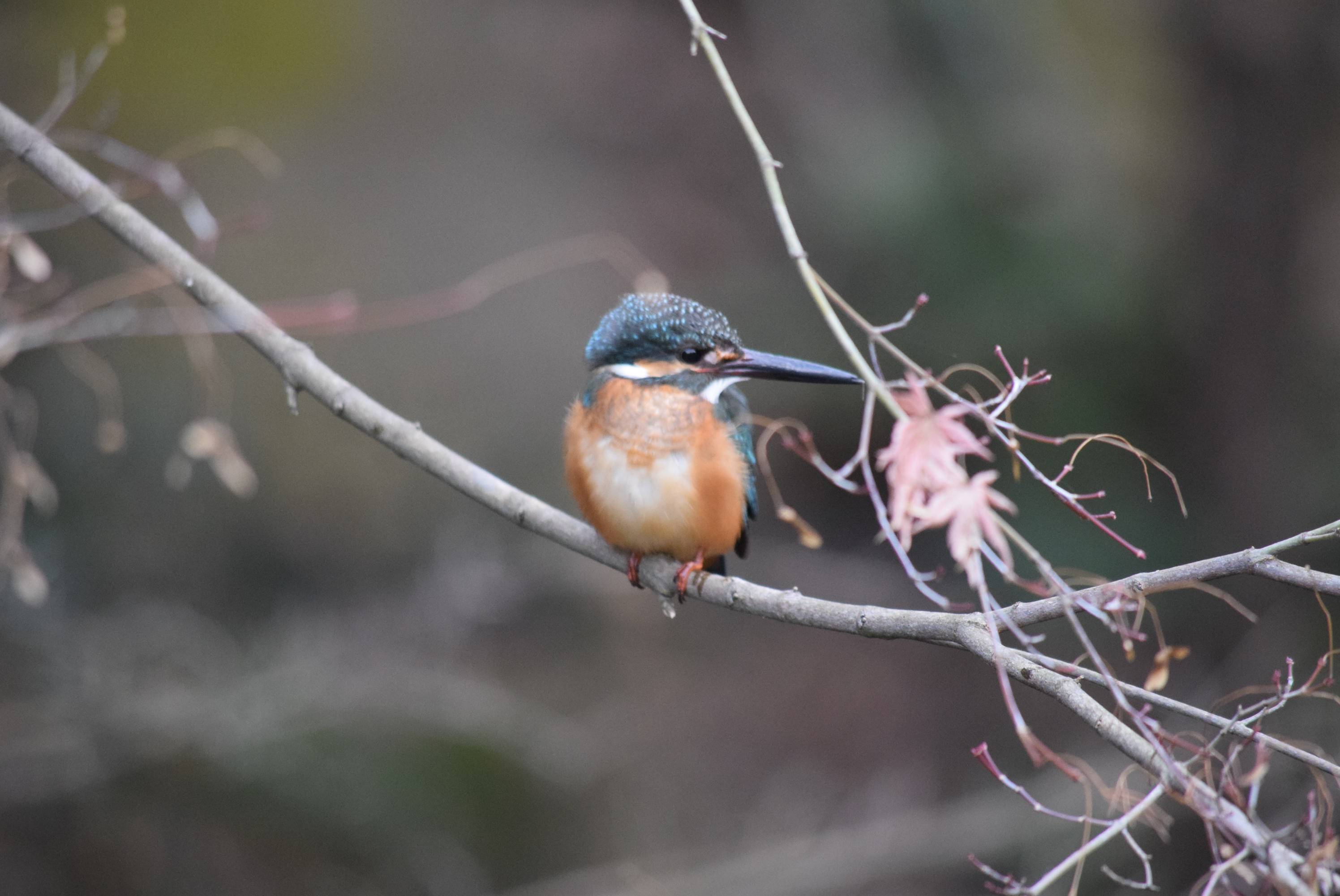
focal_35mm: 450
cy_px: 448
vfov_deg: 3.1
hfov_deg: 4.6
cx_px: 670
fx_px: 16762
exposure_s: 1/500
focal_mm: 300
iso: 2500
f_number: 5.6
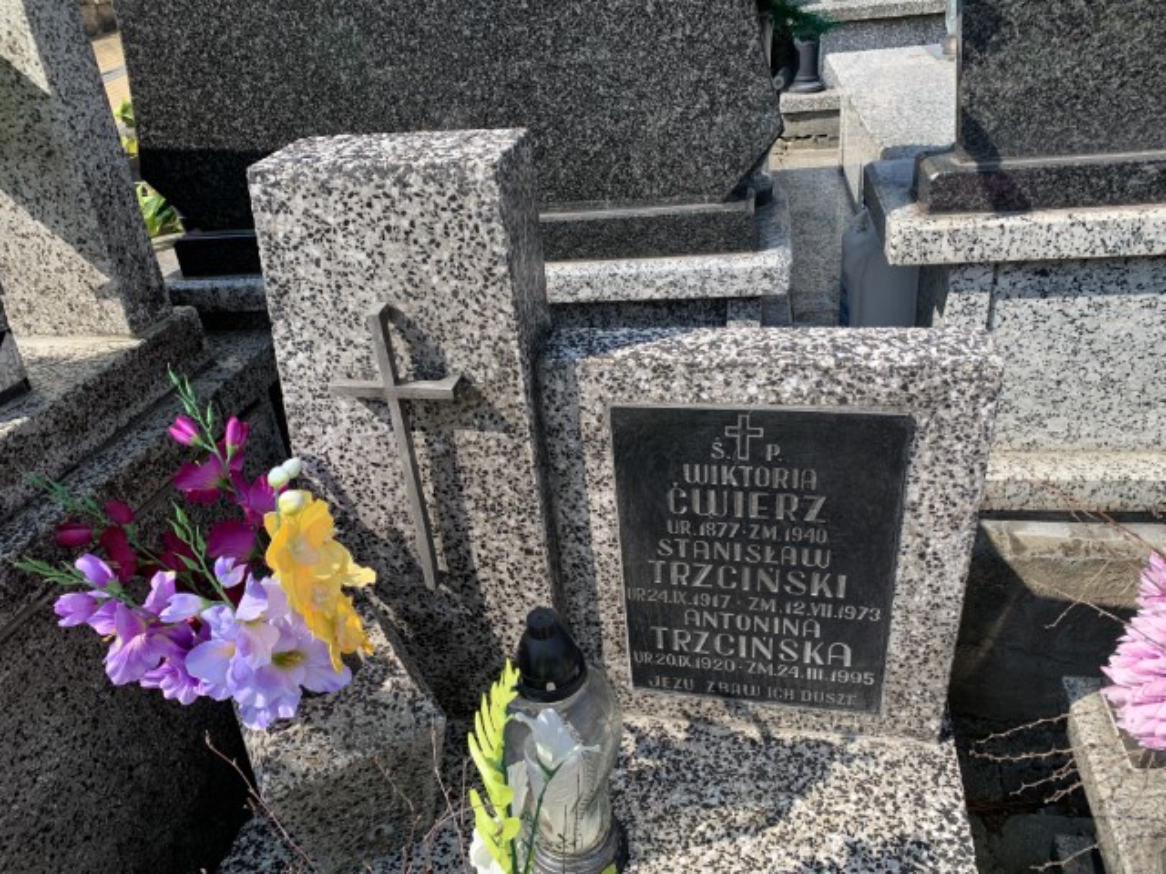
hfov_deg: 67.3
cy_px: 437
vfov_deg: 53.1
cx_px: 583
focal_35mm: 26
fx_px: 876
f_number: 1.8
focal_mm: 4.25
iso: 25
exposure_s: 1/1447
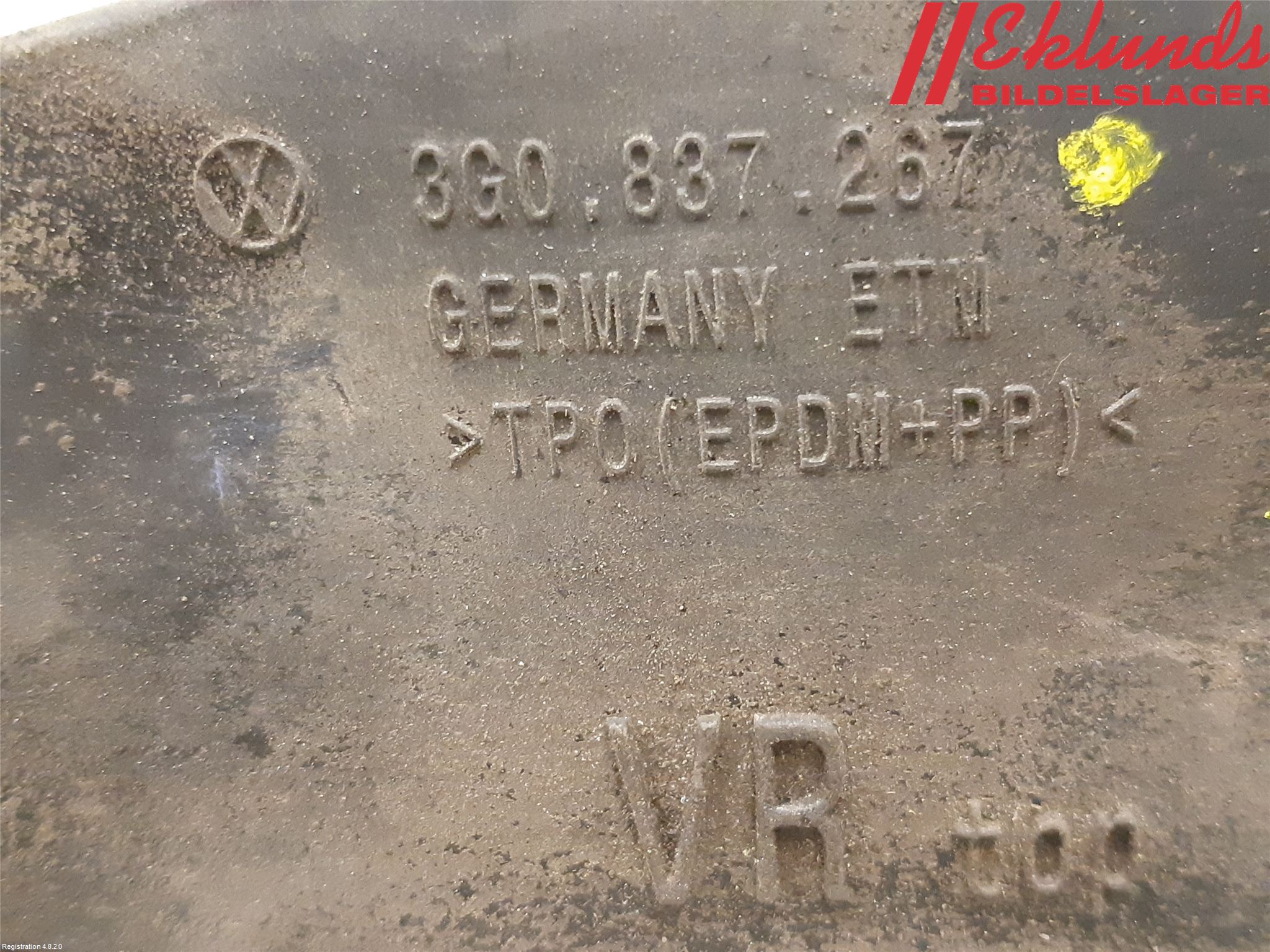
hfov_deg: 67.3
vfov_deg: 53.1
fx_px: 954
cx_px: 635
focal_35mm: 26
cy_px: 476
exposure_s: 1/25
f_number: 1.7
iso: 500
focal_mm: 3.93
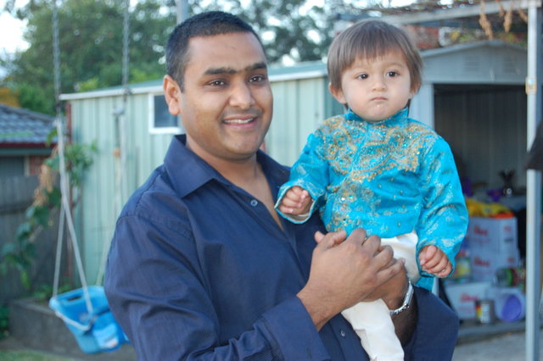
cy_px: 180
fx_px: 1244
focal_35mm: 82
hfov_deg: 24.6
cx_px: 272
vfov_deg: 16.5
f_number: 5.6
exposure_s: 1/60
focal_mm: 55
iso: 400
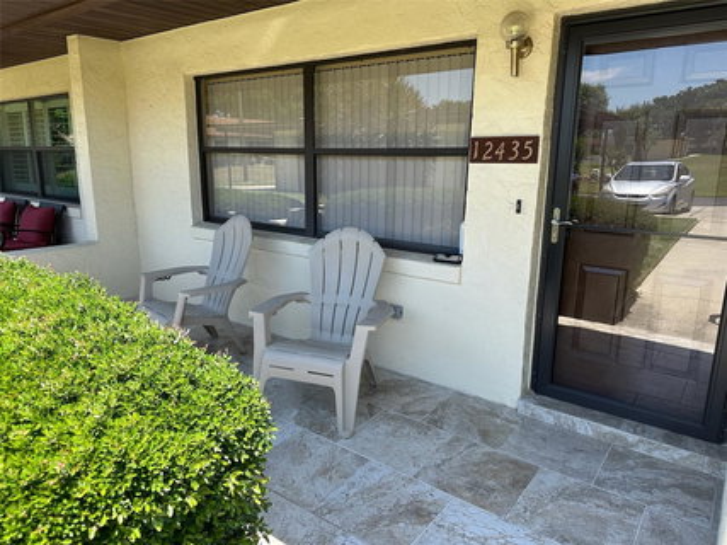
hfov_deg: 71.6
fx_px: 504
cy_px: 272
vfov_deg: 56.8
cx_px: 364
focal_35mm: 24
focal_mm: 6.86
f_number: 1.78
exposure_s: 1/943
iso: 80
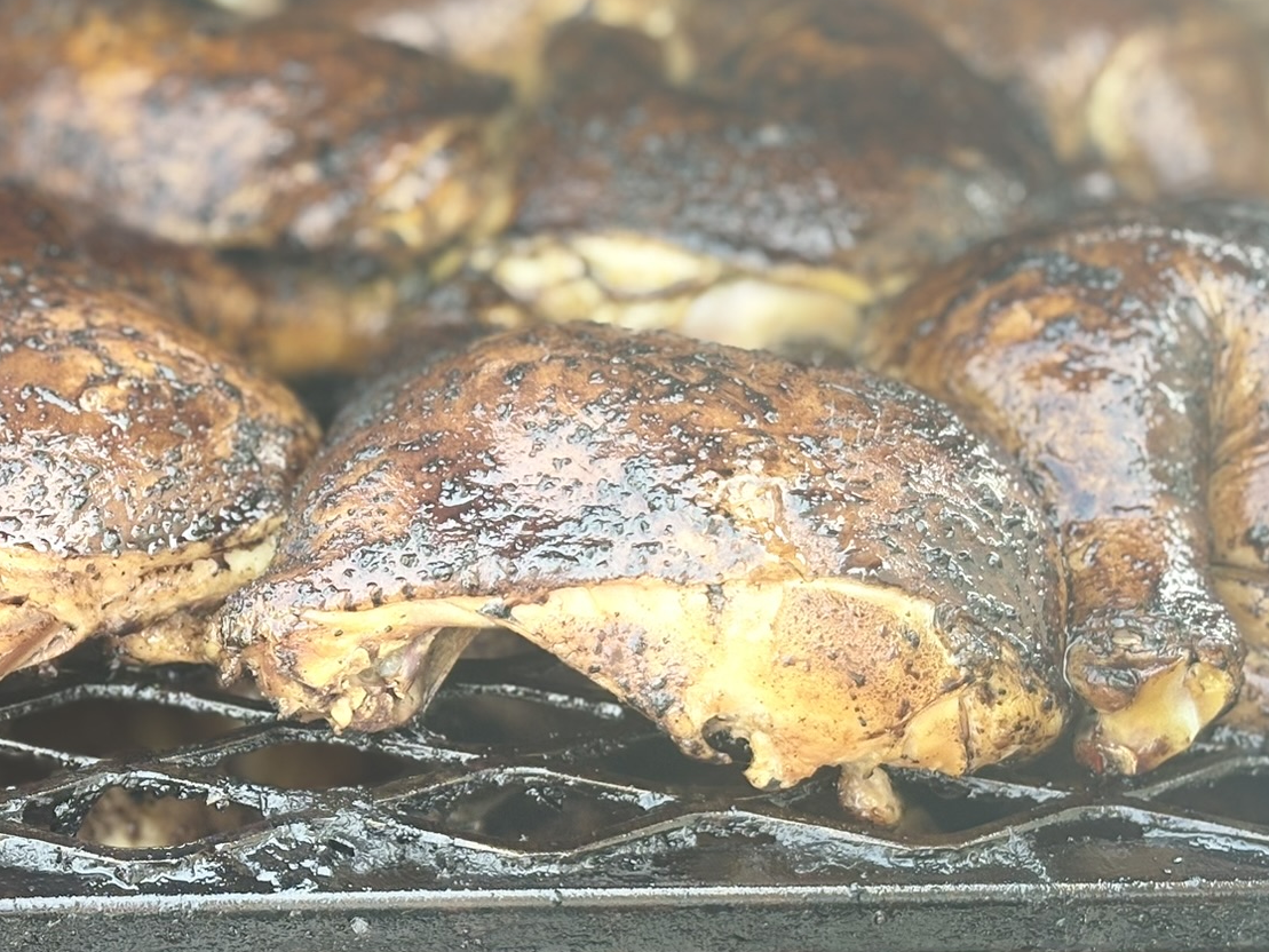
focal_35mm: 96
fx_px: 3520
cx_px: 197
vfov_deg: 15.4
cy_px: 518
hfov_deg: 20.1
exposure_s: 1/225
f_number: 1.6
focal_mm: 5.96
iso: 50
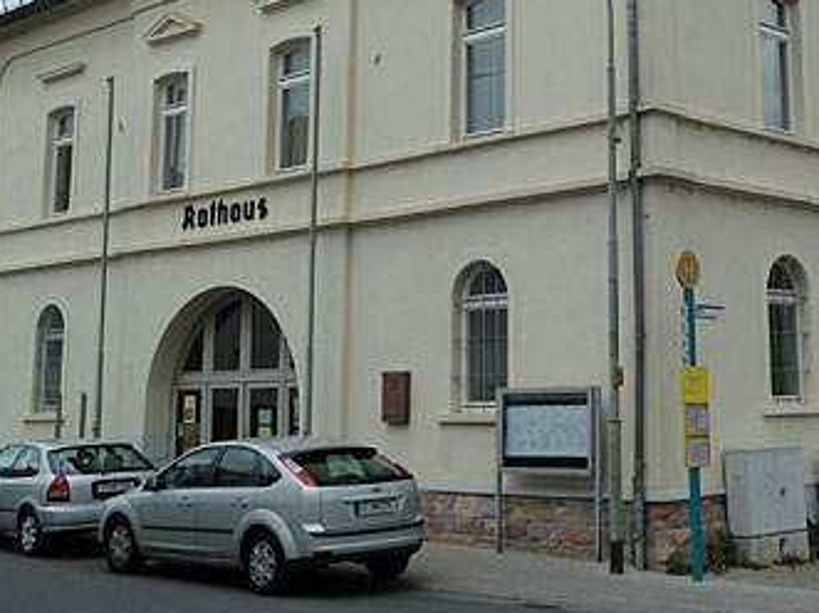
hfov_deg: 32.7
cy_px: 138
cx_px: 596
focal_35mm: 58
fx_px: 1372
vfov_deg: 24.9
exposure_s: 1/400
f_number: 4.5
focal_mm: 5.3
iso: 125
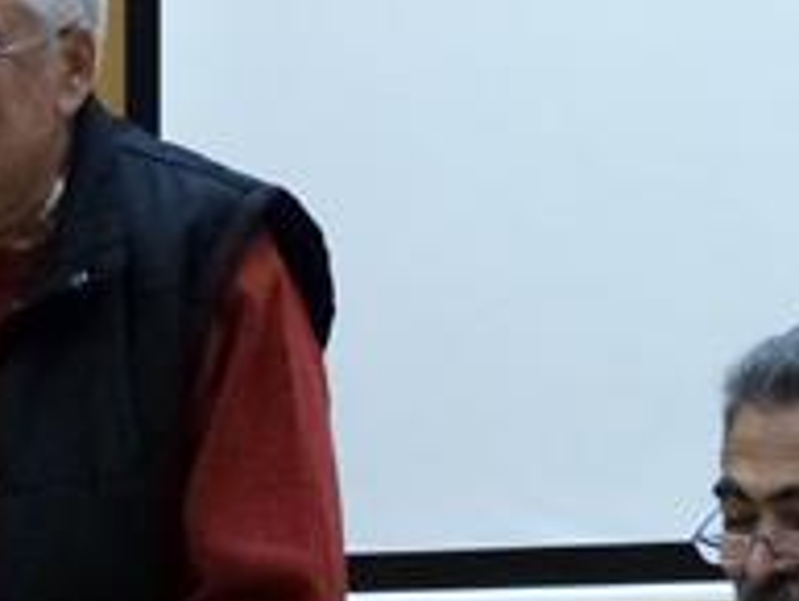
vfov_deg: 5.0
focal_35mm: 298
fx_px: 6883
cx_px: 377
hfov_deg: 6.6
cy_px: 630
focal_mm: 16.1
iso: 800
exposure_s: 1/50
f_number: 3.4
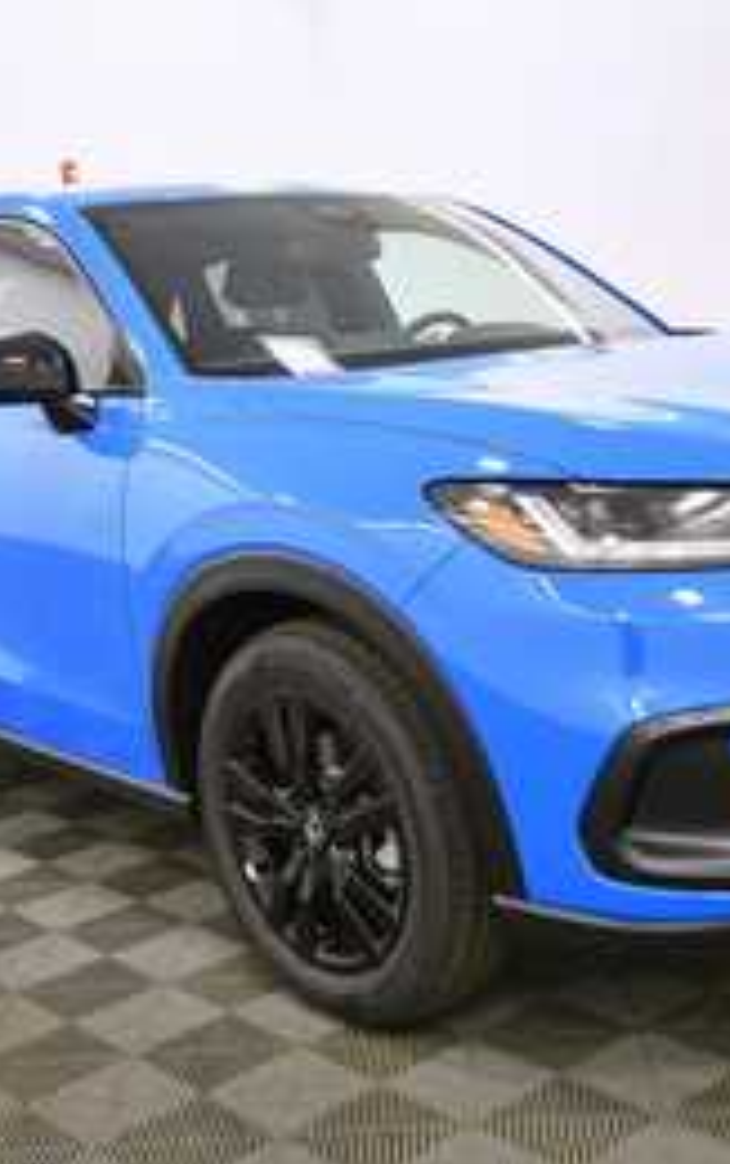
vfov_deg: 42.6
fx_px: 1493
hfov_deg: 27.4
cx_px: 452
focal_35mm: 47
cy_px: 589
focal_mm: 20
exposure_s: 1/125
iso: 1250
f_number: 5.6
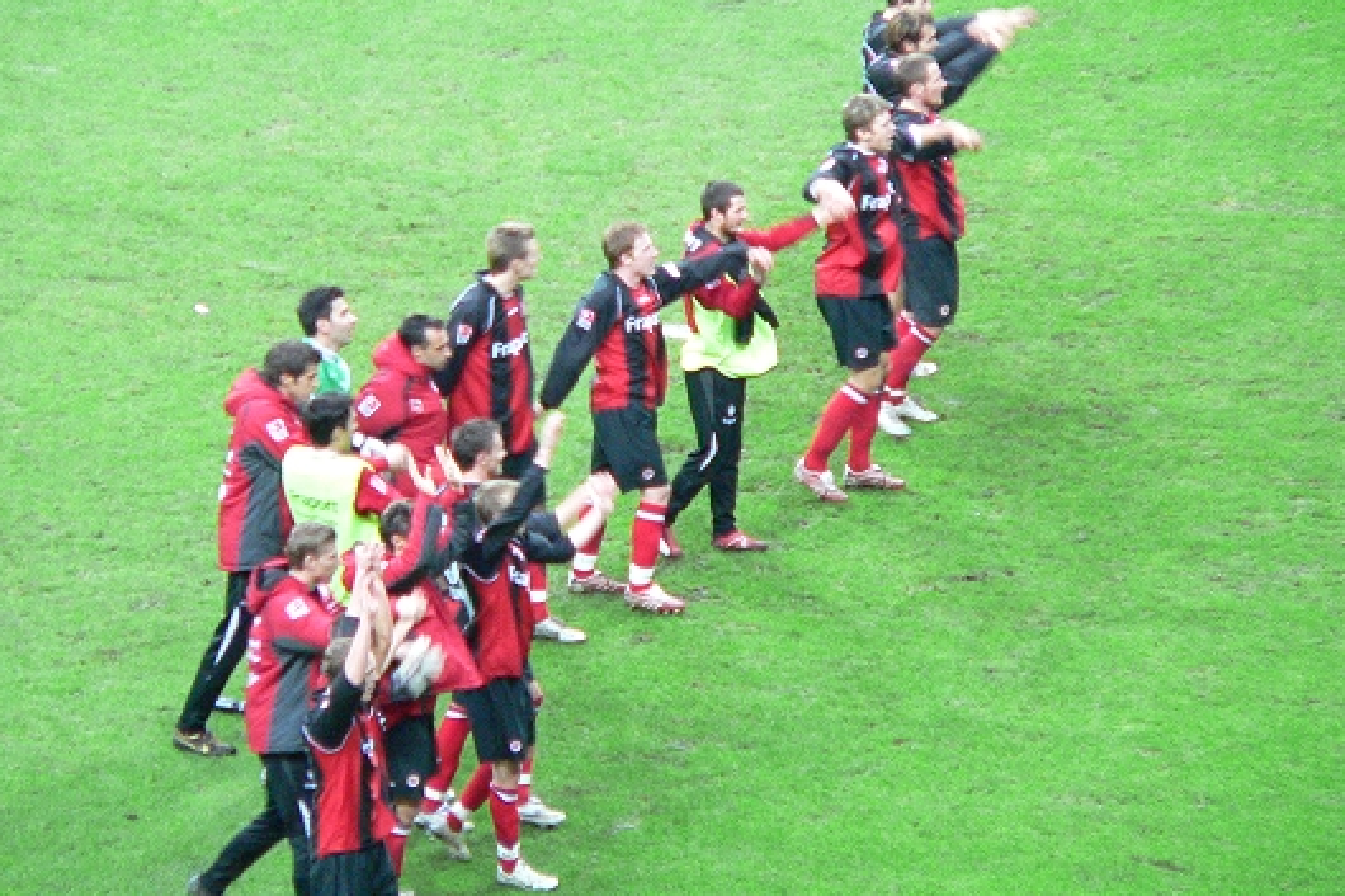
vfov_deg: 3.3
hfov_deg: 4.9
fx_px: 15723
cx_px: 672
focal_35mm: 421
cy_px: 429
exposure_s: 1/60
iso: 400
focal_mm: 62.5
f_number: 2.8
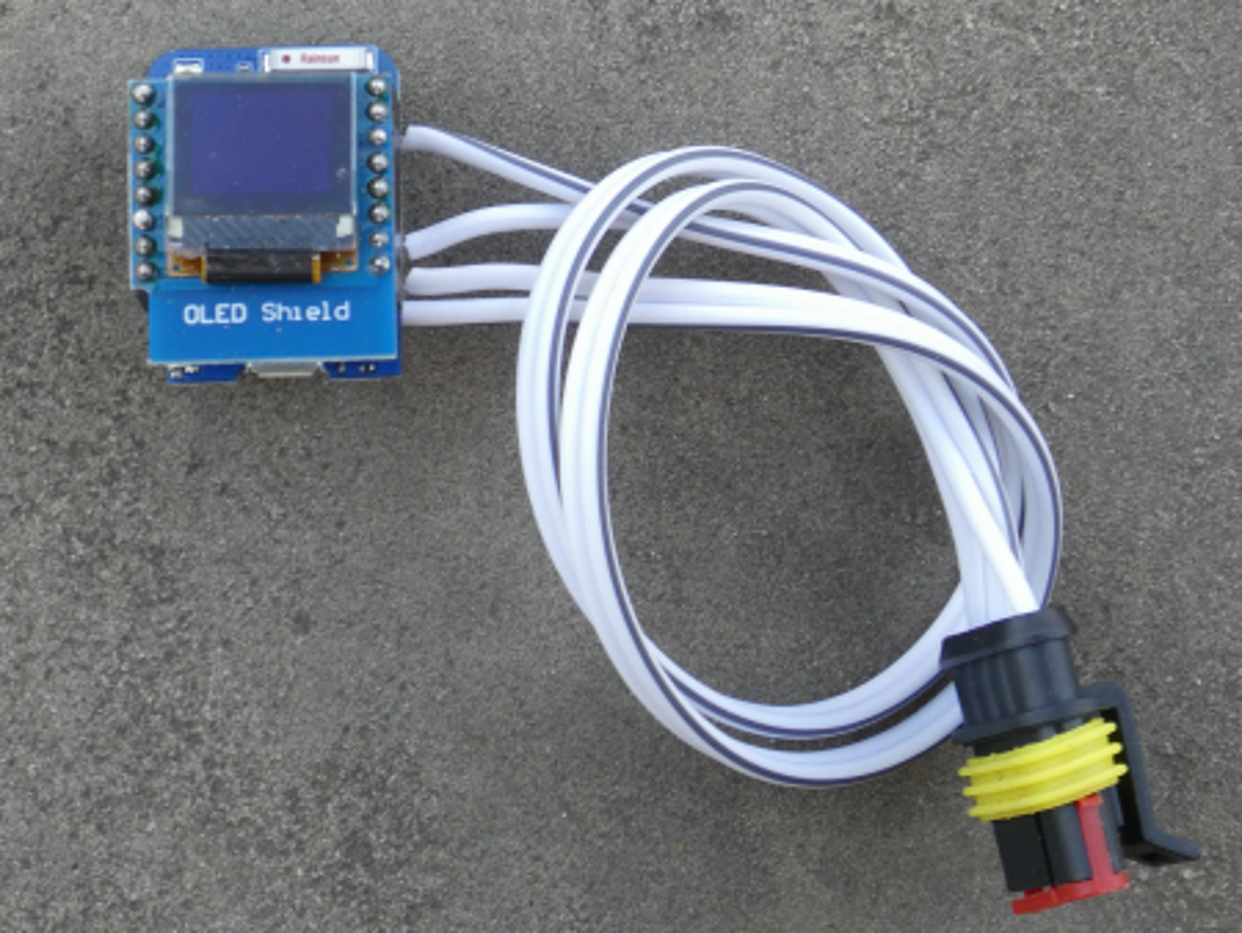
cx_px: 621
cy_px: 466
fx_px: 3805
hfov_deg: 18.5
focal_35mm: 106
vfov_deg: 14.0
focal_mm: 19
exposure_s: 1/80
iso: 160
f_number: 5.1
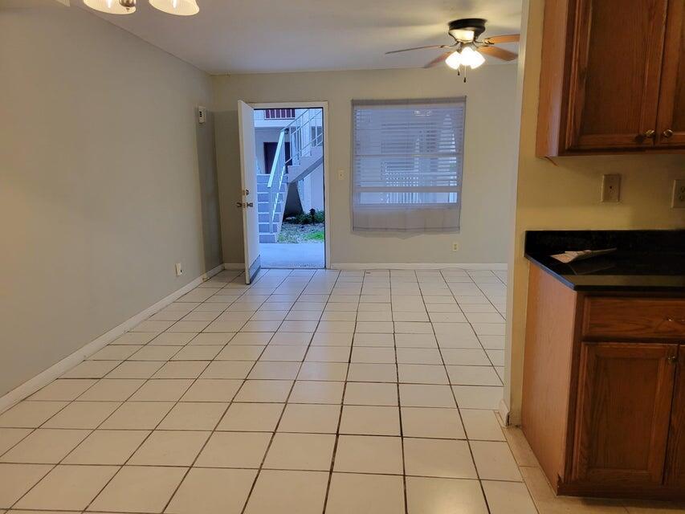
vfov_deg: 53.1
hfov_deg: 67.3
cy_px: 257
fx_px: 515
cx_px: 342
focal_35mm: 26
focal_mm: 5.4
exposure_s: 1/120
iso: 200
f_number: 1.8
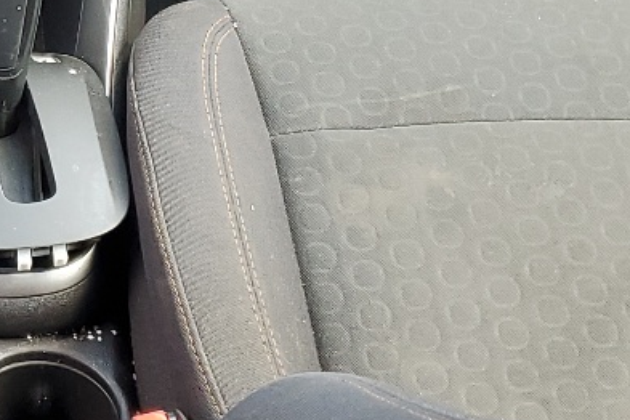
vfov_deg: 12.3
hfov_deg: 17.9
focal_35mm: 110
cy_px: 5
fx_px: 1925
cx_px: -61
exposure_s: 1/120
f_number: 1.5
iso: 80
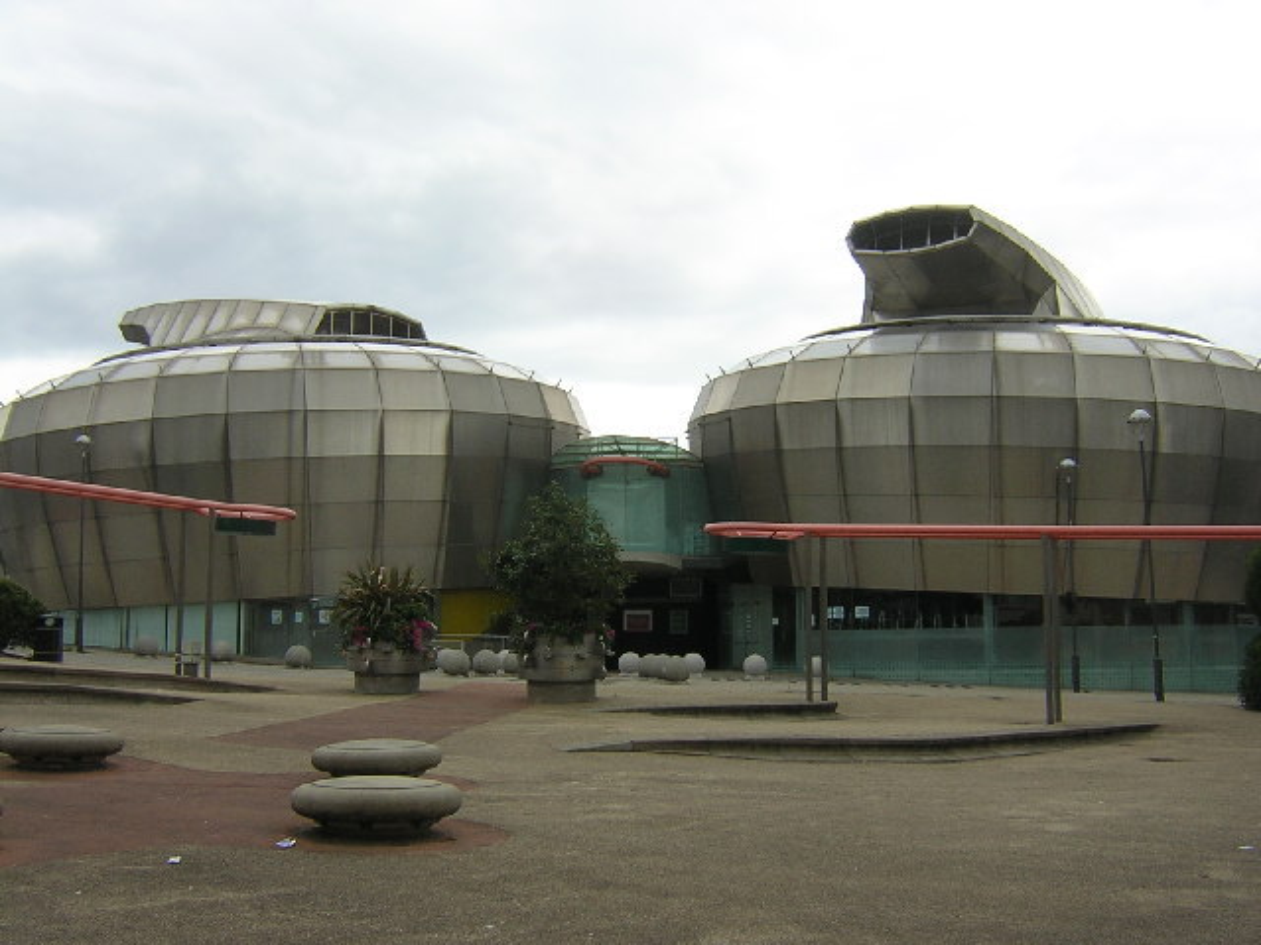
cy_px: 472
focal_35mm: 36
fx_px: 1311
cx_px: 630
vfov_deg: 39.7
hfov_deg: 51.4
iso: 100
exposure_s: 1/174
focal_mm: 4.7
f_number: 5.2
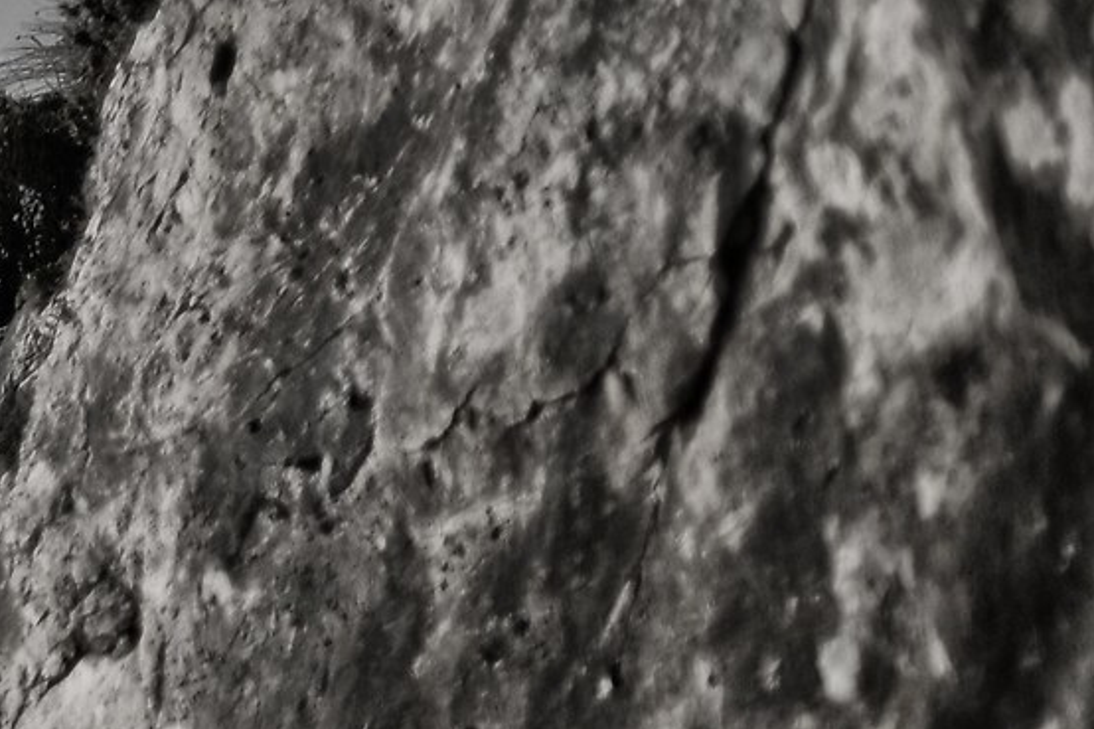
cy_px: 1226
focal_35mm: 104
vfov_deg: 12.3
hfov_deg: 15.4
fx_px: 3159
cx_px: -1145
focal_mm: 24
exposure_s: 1/1600
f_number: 1.4
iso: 100
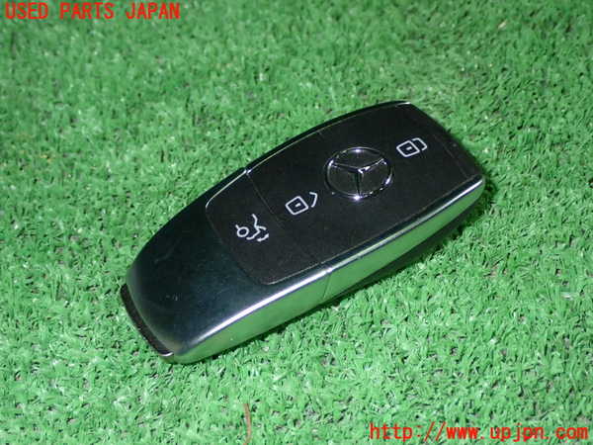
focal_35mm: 67
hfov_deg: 29.0
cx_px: 296
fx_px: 1148
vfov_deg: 21.9
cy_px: 222
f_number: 11
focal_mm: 11.88
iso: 800
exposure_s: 1/60
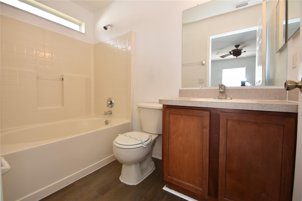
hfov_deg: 100.4
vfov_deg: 77.3
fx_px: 126
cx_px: 151
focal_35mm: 15
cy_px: 100
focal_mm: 10
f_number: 5
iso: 200
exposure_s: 1/100
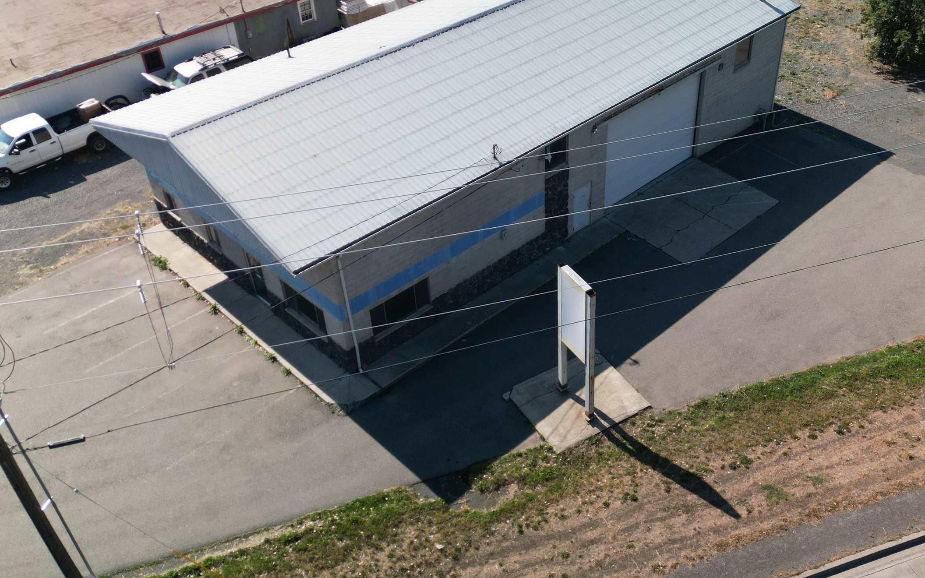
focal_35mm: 37
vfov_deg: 34.4
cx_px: 558
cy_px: 257
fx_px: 933
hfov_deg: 52.4
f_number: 1.7
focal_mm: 6.72
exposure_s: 1/120
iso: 120
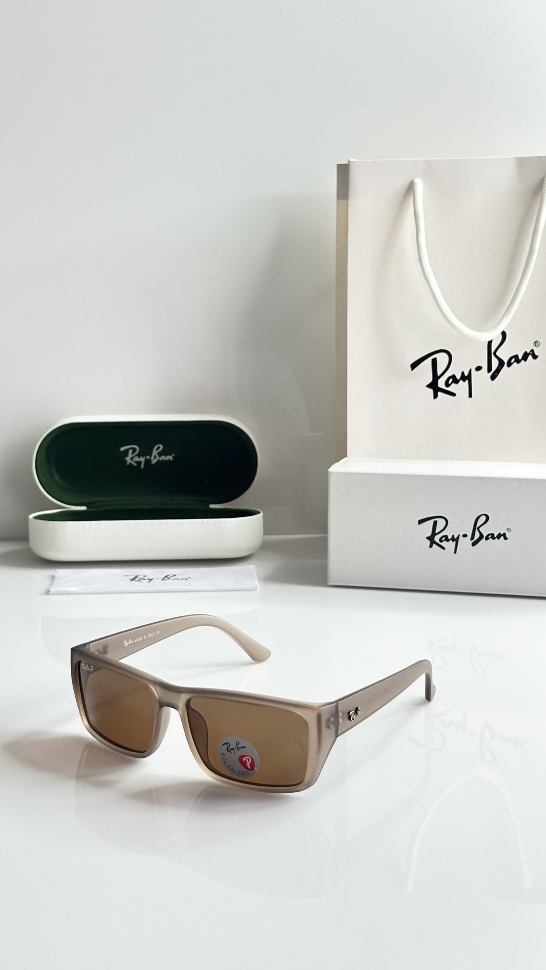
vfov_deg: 39.2
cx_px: 213
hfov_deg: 22.6
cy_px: 484
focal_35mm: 53
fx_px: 1364
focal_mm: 6.86
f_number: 1.78
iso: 200
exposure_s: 1/50
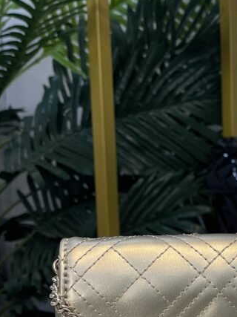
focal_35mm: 130
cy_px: 329
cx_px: 282
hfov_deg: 11.2
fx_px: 1187
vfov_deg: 14.9
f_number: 2
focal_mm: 6
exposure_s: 1/100
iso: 40
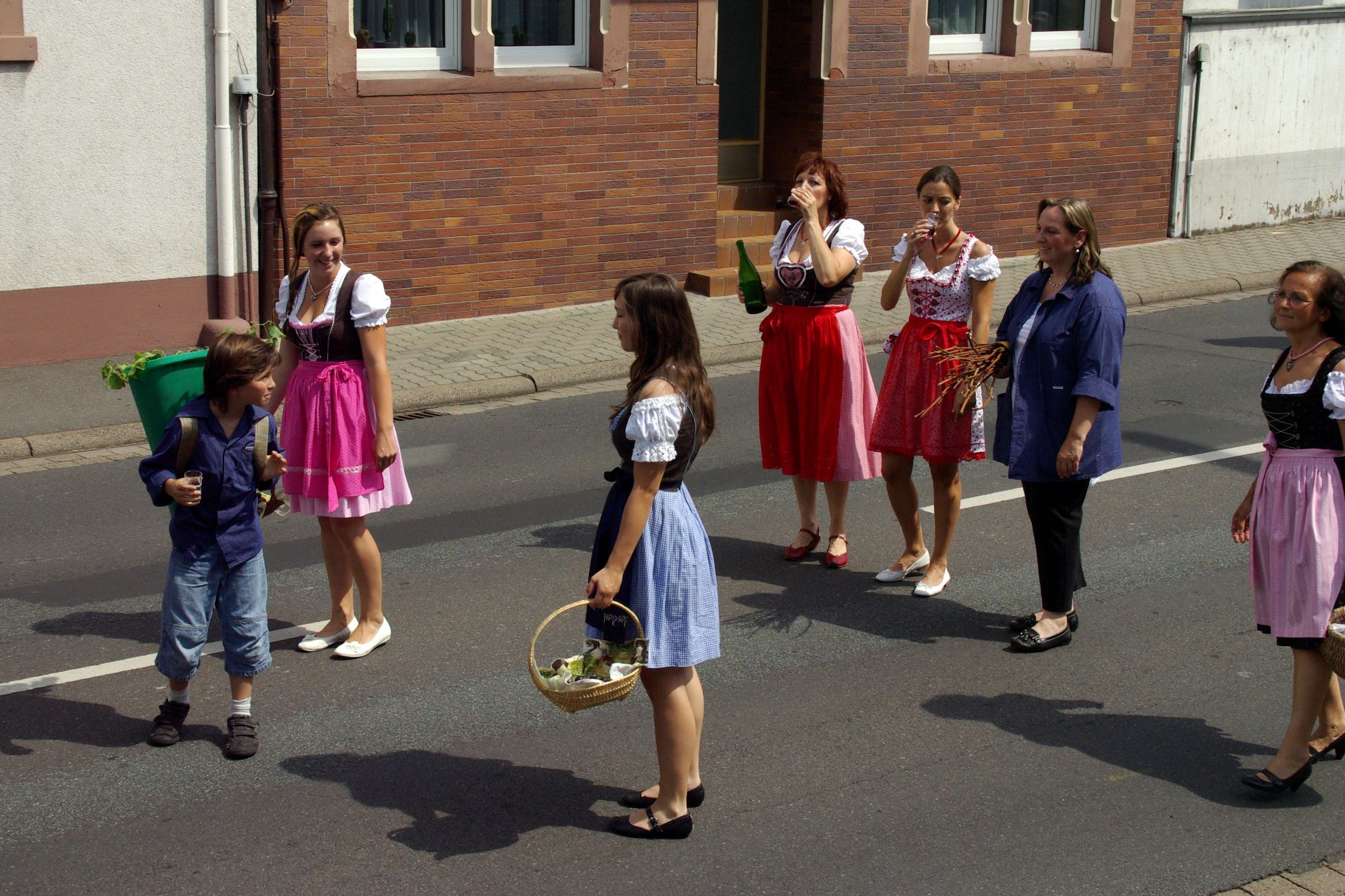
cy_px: 447
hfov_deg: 32.9
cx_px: 669
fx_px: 2279
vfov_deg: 22.3
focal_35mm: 61
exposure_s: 1/1500
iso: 400
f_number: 8
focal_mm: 40
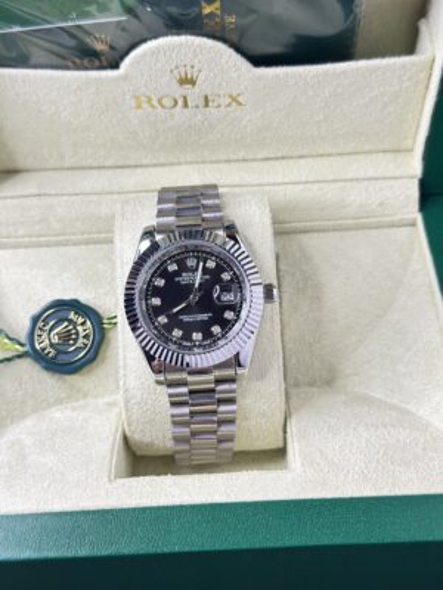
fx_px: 819
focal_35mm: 48
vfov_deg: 39.7
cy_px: 295
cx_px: 222
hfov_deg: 30.3
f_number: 1.78
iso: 125
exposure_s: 1/85
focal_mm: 6.86
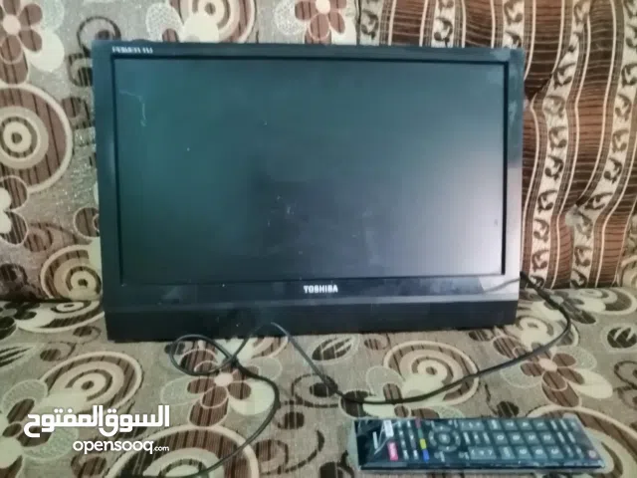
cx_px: 318
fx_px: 478
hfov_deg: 67.3
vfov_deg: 53.1
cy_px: 239
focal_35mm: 26
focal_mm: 3.95
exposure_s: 1/16.7
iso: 1000
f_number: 1.8
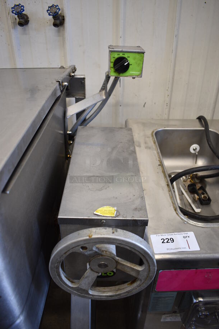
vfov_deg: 67.3
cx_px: 110
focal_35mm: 27
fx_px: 246
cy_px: 164
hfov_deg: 48.0
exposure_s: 1/125
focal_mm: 18
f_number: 3.5
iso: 900
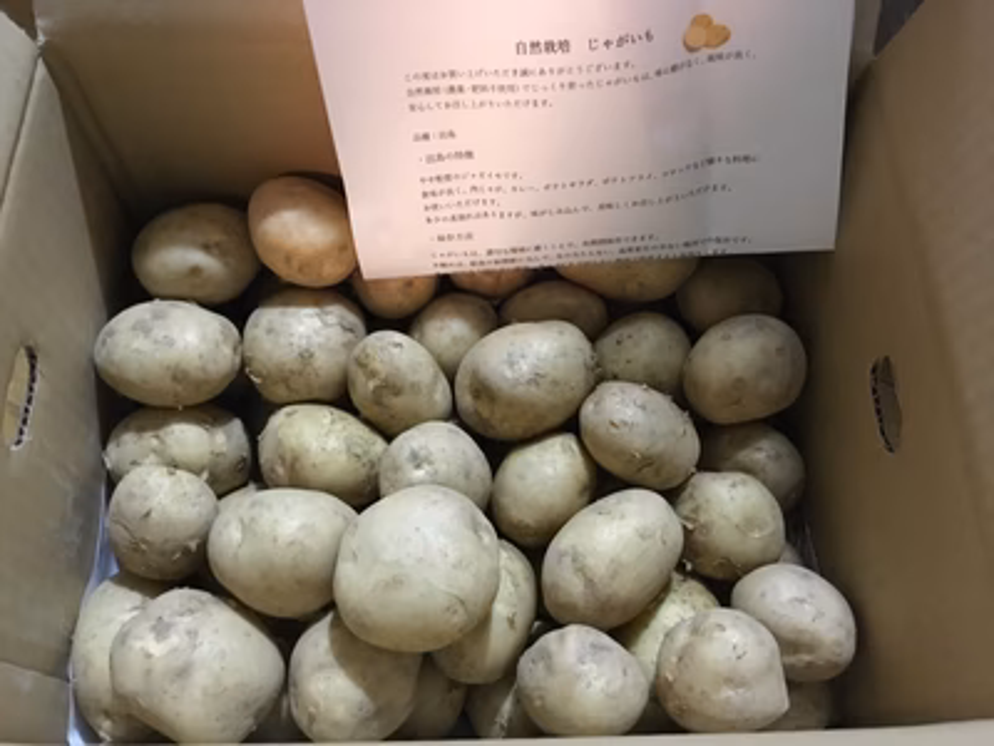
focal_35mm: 31
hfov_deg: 58.4
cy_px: 373
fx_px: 890
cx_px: 497
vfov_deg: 45.4
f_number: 2.4
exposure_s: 1/15
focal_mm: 3.3
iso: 400
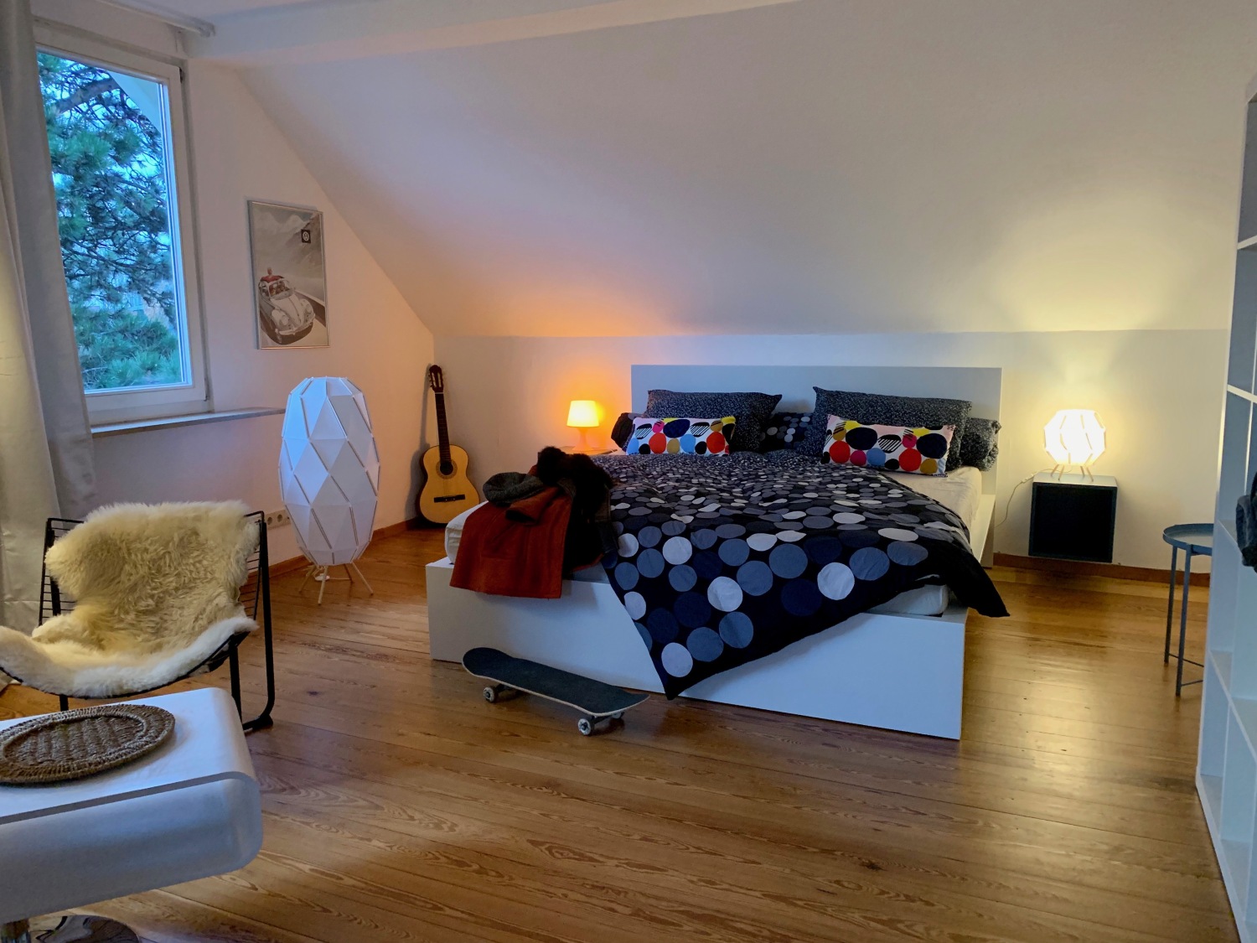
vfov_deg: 53.1
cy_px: 472
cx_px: 628
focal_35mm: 26
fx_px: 944
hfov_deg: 67.3
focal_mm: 4.25
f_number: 1.8
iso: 400
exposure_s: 1/58
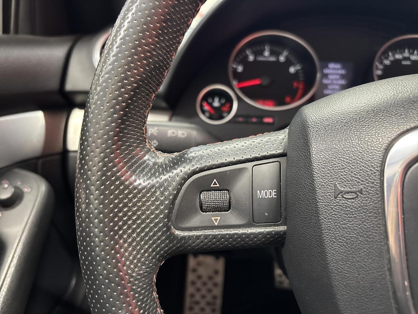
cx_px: 209
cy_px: 157
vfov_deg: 53.1
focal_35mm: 26
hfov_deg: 67.3
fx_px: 314
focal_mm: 5.96
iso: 500
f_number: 1.6
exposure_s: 1/37
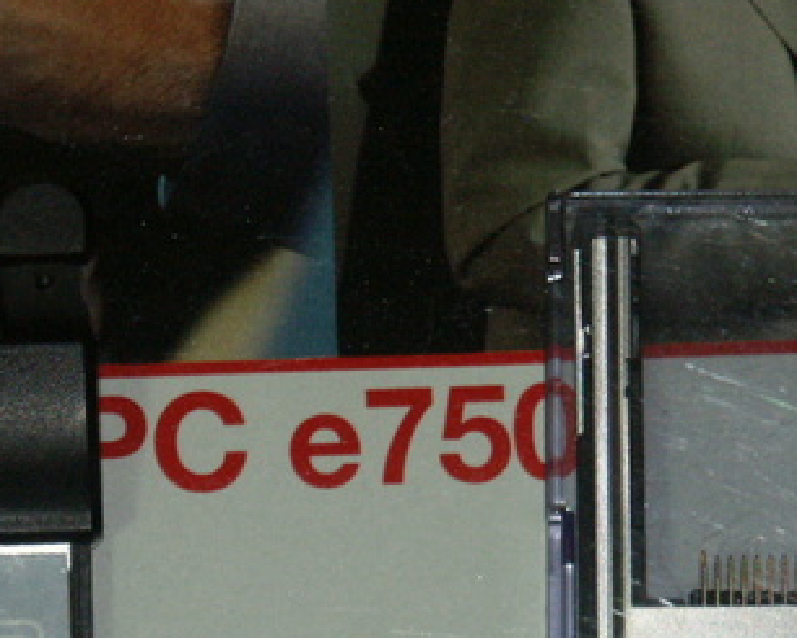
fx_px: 10857
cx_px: 348
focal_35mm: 460
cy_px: 597
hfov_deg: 4.2
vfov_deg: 3.4
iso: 200
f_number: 3.5
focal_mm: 45.84
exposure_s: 1/30
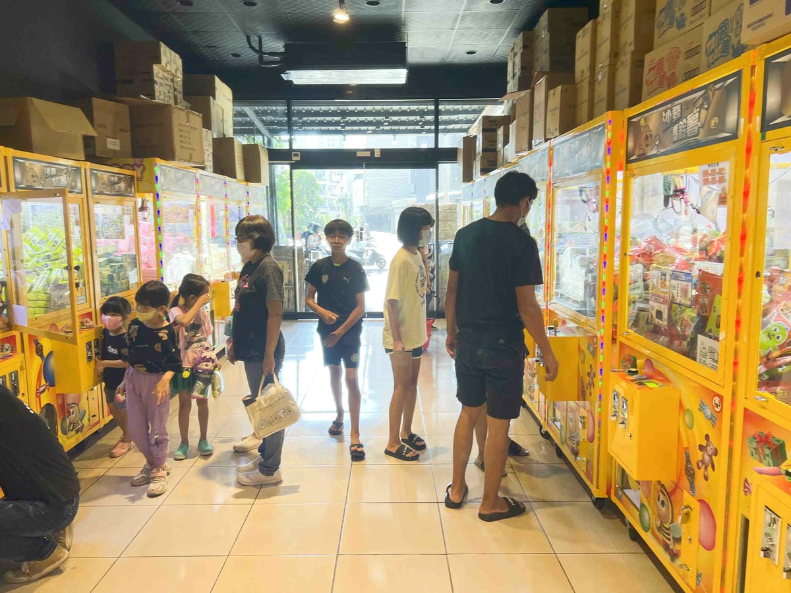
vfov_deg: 53.1
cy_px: 296
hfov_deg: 67.3
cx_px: 396
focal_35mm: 26
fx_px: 594
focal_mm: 5.7
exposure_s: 1/120
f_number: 1.5
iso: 50
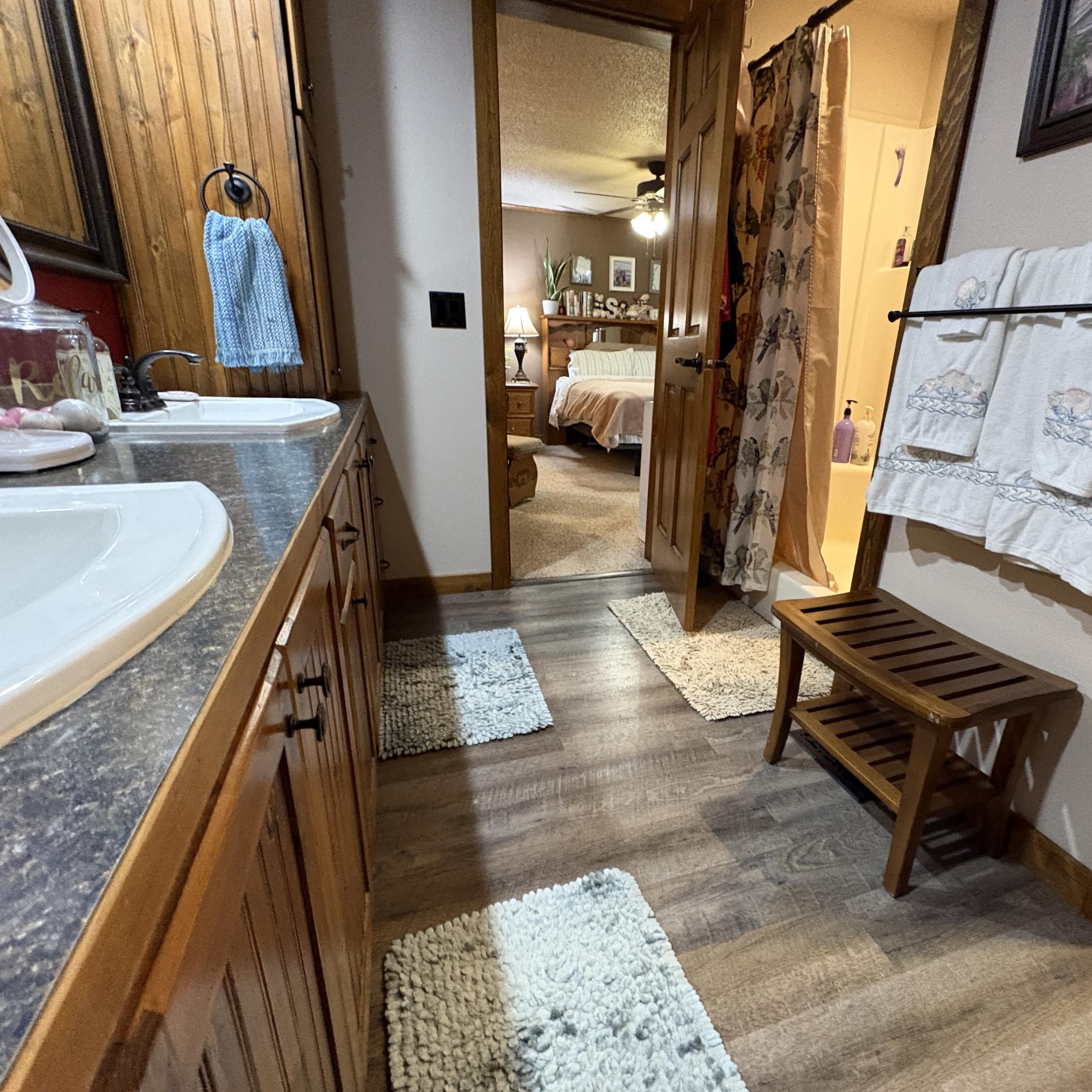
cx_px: 625
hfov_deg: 83.4
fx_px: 607
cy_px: 558
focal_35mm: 17
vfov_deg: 84.0
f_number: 2.2
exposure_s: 1/60
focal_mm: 2.22
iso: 800
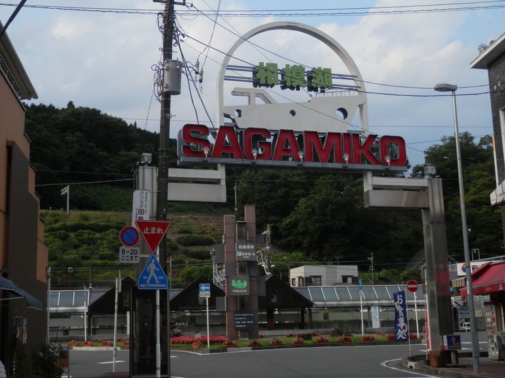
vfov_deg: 29.7
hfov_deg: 38.9
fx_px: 715
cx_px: 252
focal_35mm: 49
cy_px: 189
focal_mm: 8.9
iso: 80
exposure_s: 1/250
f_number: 4
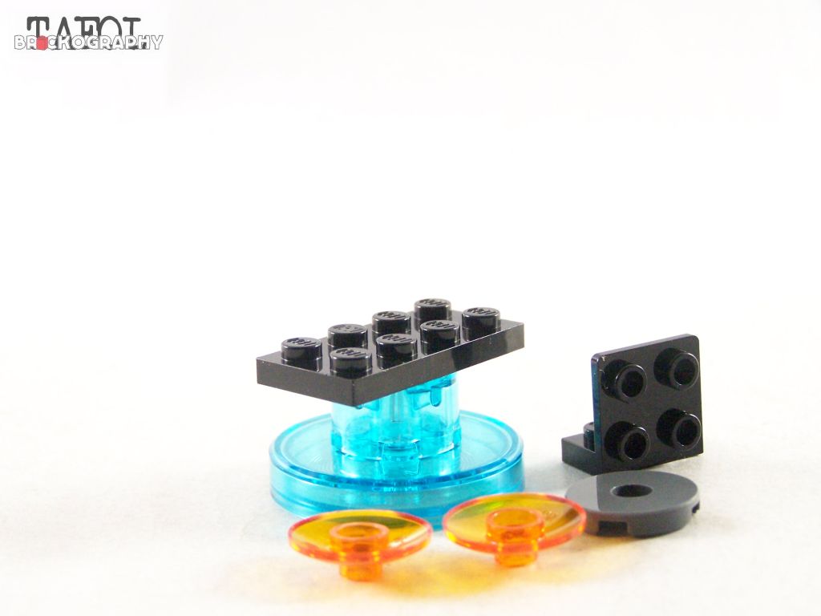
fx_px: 1779
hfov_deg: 26.0
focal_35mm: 75
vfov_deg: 19.6
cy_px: 308
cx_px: 410
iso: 400
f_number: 3.2
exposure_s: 1/60
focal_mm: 12.4
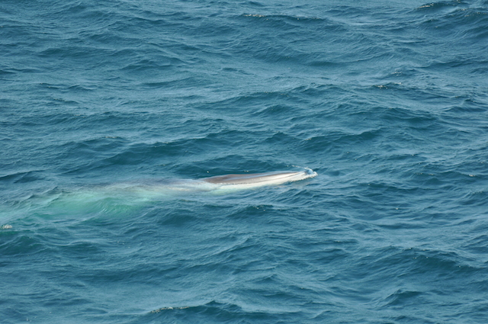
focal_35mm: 450
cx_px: 244
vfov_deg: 3.0
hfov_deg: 4.6
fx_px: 6092
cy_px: 162
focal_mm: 300
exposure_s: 1/500
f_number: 5.6
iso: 280
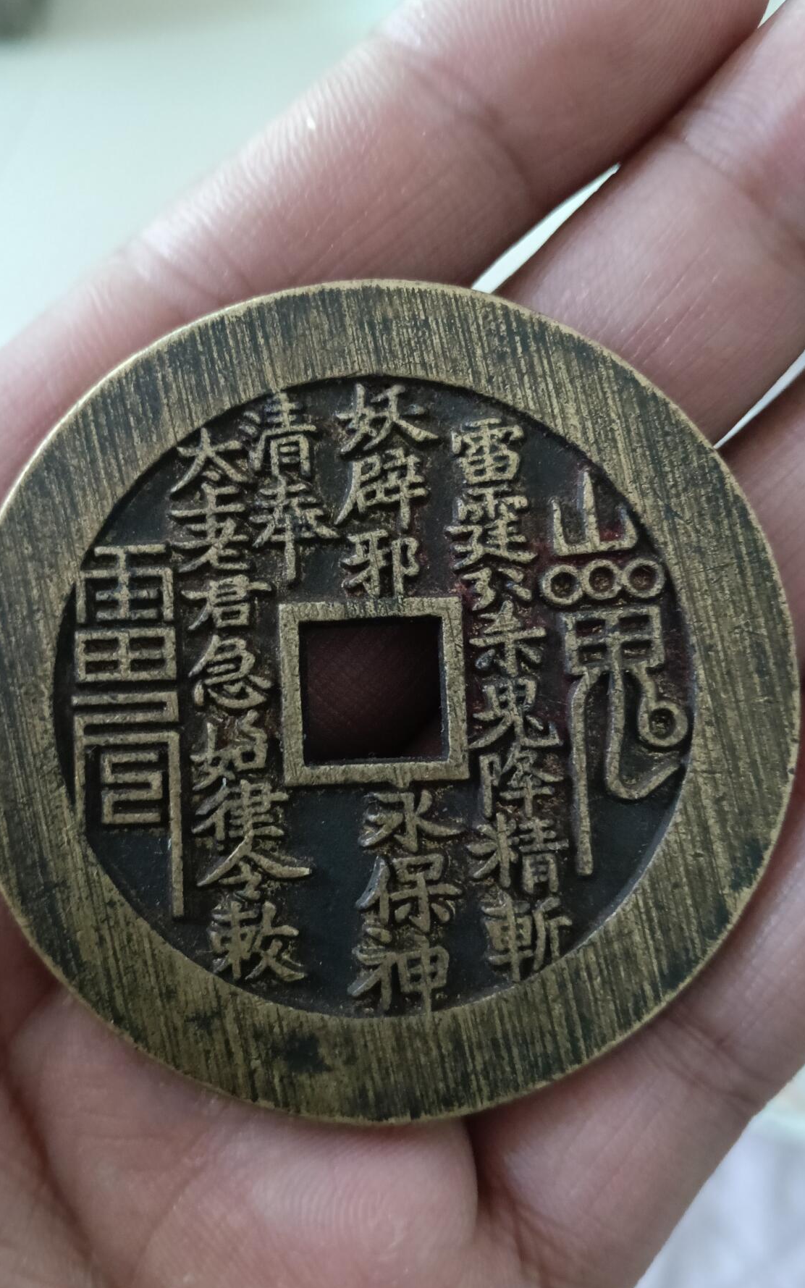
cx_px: 361
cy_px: 650
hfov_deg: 43.1
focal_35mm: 29
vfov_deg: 64.6
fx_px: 1018
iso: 1000
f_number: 1.8
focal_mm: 3.98
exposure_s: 1/25
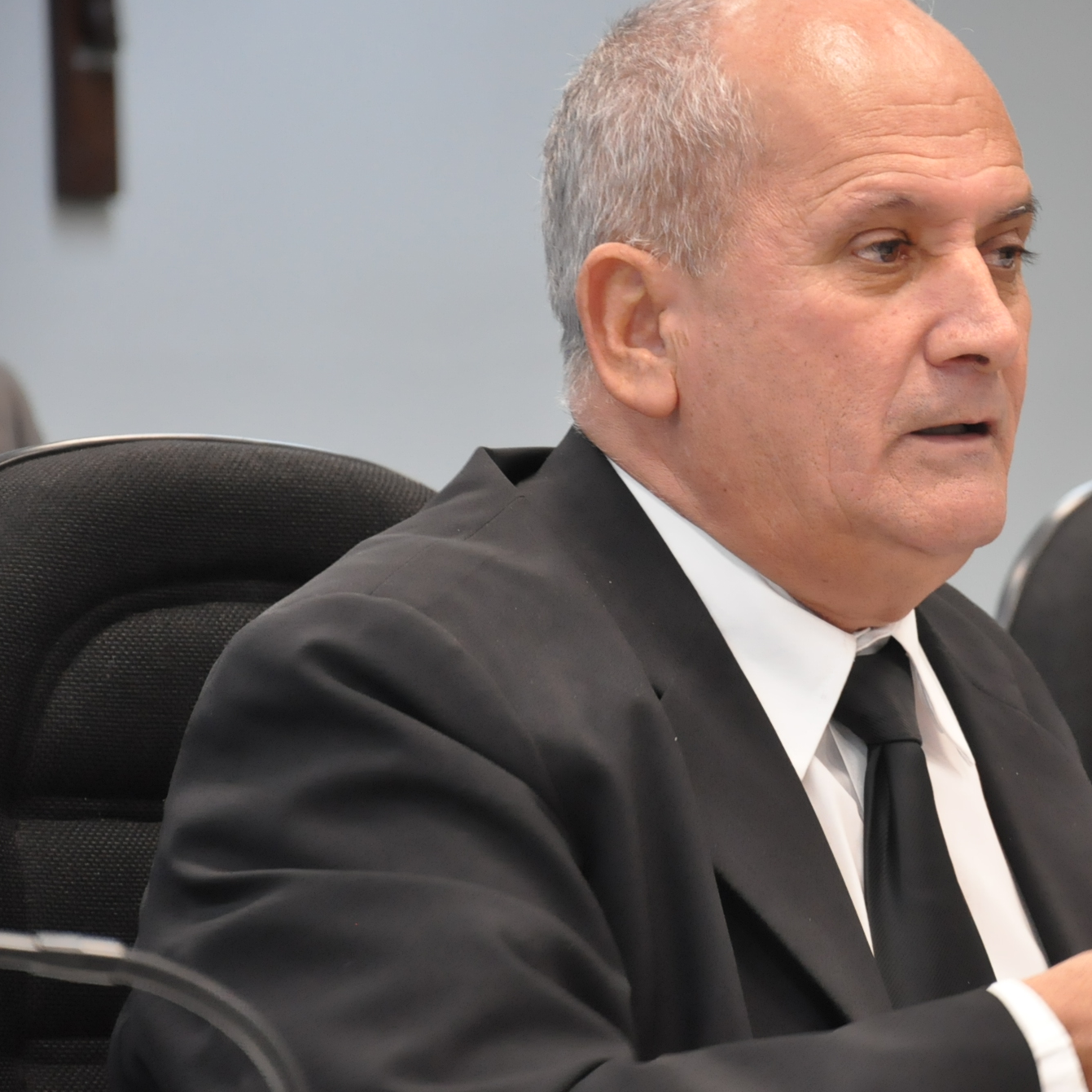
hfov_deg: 8.2
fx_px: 7626
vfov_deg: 8.2
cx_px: 854
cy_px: 521
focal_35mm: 214
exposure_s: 1/80
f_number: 5.6
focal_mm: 105
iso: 2000
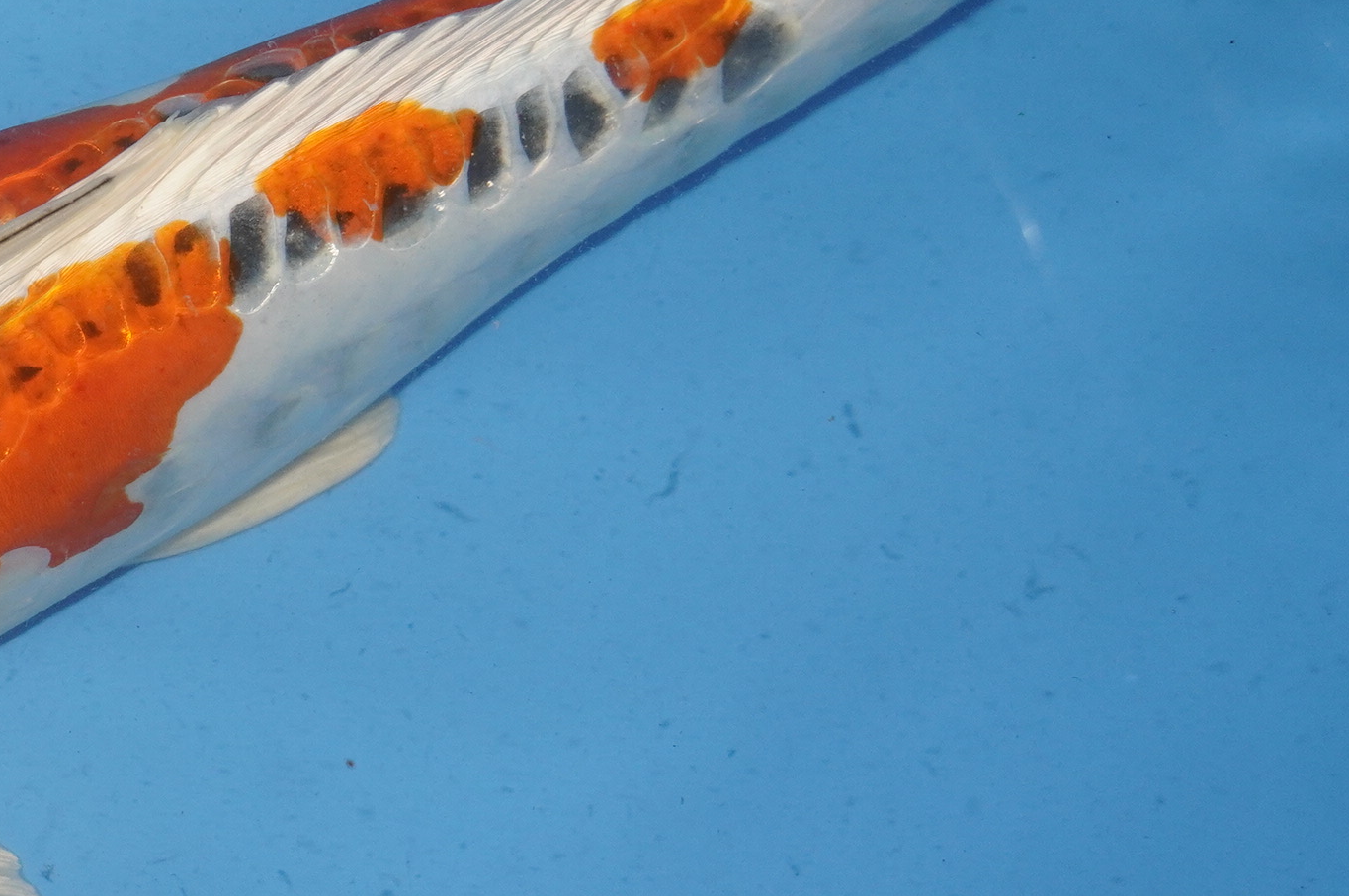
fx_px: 4084
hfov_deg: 18.4
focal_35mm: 109
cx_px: 72
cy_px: 367
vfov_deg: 12.5
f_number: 4.5
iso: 800
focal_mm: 33
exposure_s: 1/160
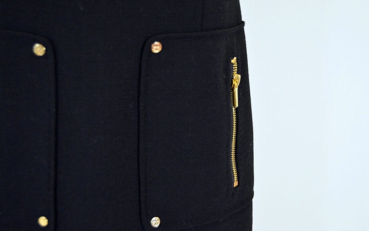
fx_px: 493
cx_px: 184
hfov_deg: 41.0
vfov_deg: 26.3
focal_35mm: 49
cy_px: 111
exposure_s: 1/60
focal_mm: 32
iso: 1400
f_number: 4.5
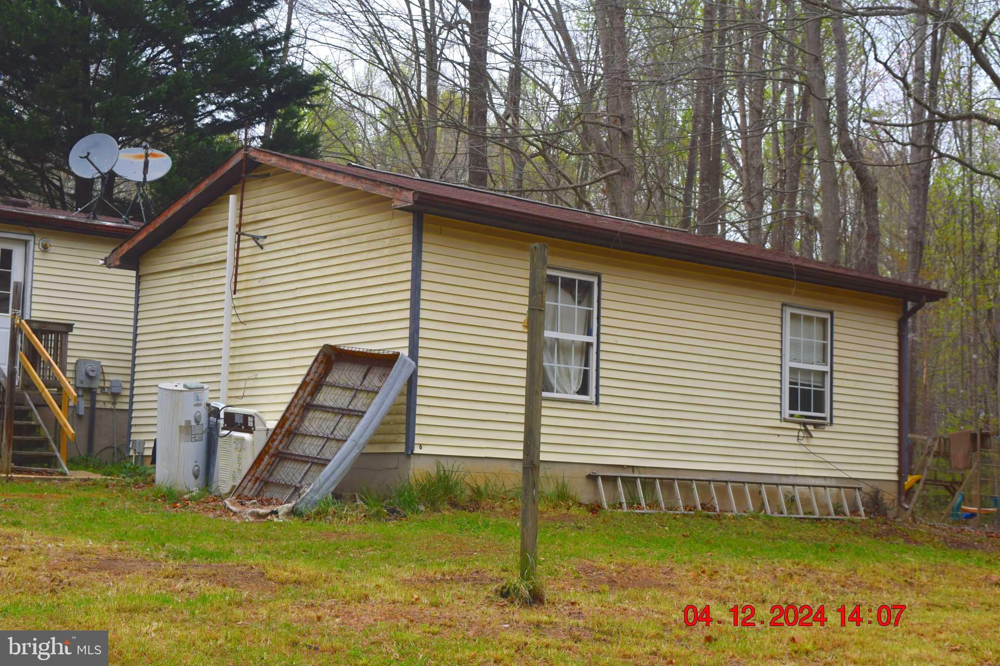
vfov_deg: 23.8
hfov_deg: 35.1
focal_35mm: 57
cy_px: 333
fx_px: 1583
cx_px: 500
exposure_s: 1/250
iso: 200
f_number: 8
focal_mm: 38
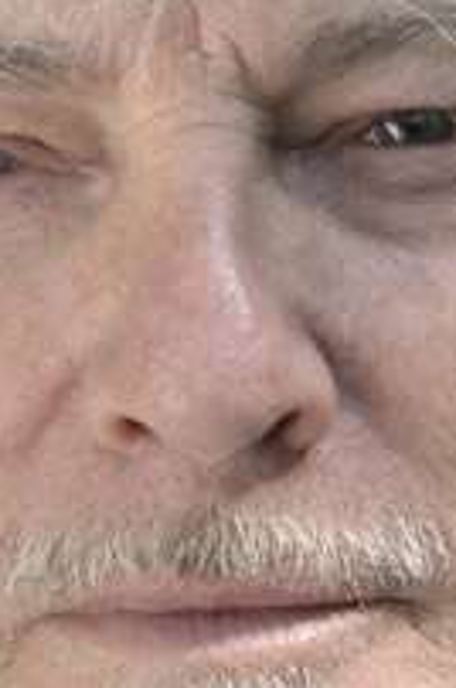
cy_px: 892
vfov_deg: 3.3
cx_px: 390
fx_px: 11790
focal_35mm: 618
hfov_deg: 2.2
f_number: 8
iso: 160
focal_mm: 85
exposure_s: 1/100
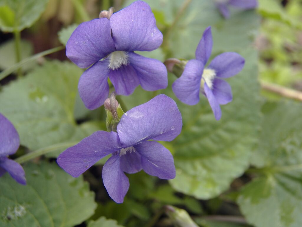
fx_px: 742
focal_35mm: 85
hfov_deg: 23.0
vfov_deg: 17.4
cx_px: 151
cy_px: 114
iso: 125
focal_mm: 15.2
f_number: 3.6
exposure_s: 1/100
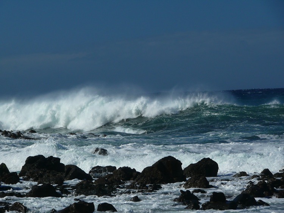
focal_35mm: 204
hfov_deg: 9.7
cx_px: 142
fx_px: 1673
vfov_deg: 7.3
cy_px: 106
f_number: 5.6
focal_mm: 43.1
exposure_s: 1/500
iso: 100
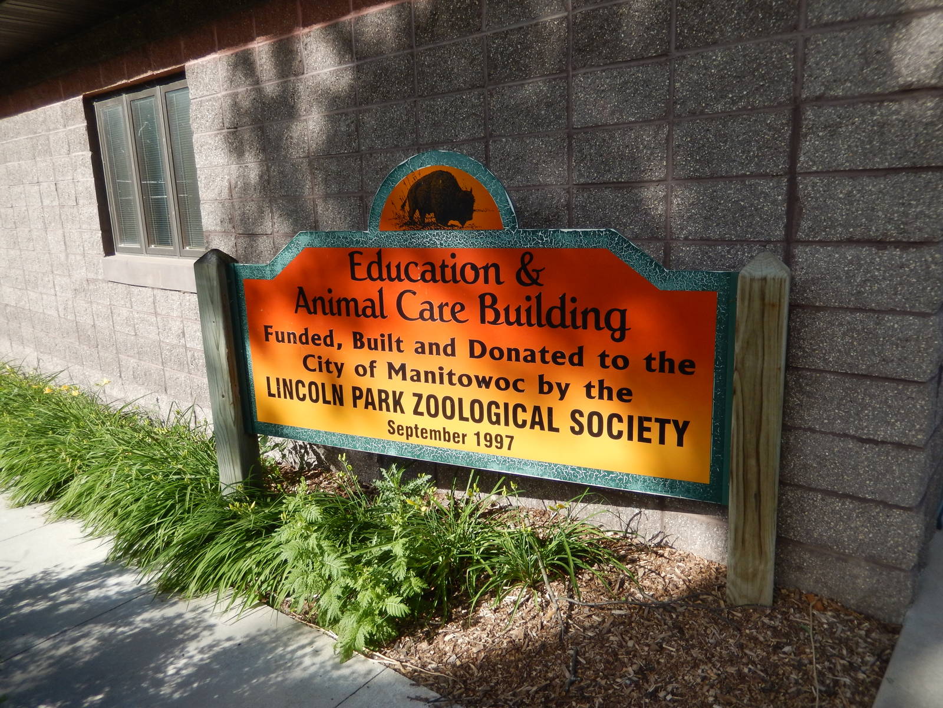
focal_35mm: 25
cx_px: 472
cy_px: 354
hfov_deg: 69.4
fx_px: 681
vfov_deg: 54.9
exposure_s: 1/640
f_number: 3.4
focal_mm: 4.5
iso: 125
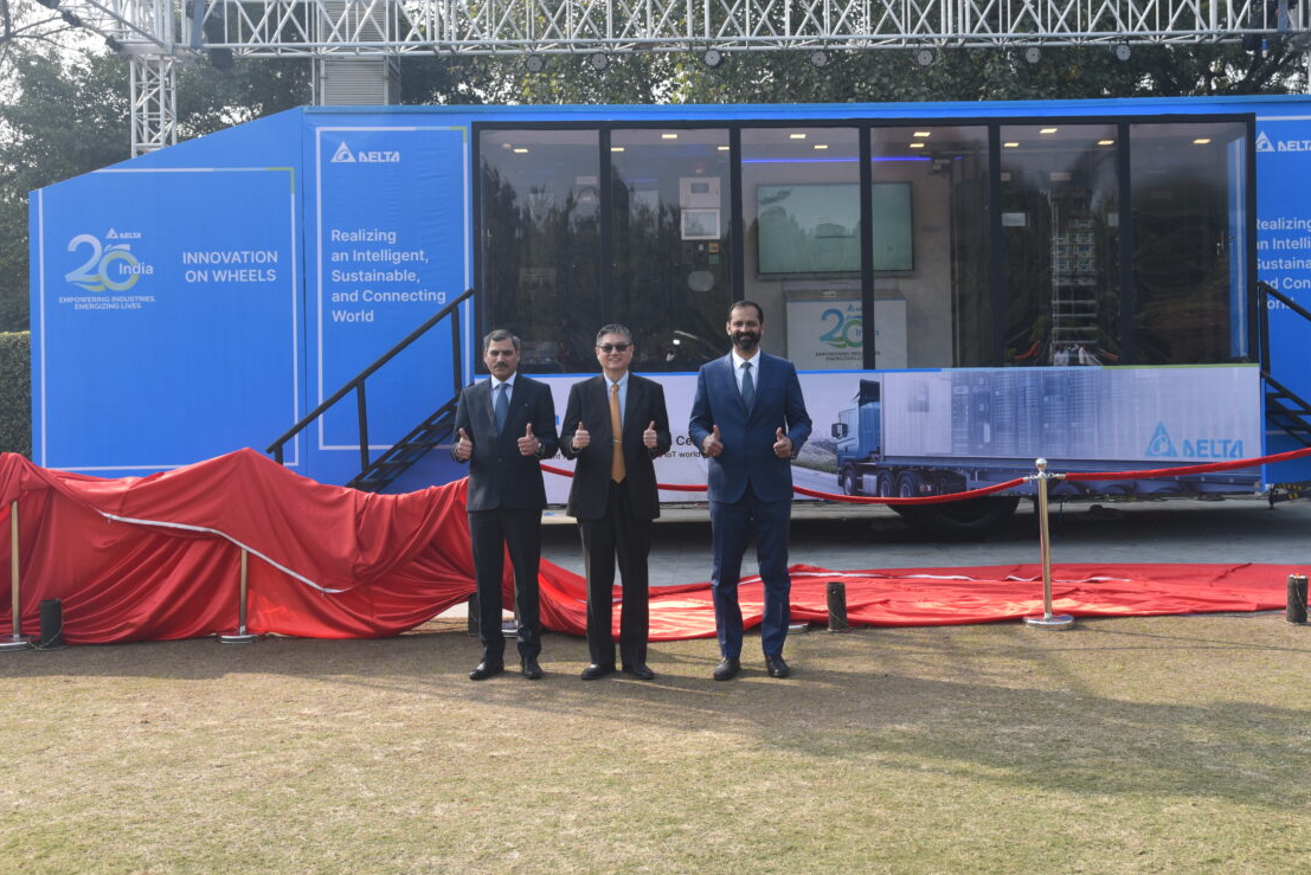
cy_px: 372
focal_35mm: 37
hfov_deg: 51.8
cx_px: 725
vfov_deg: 35.9
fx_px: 1348
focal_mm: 32
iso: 160
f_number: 6.3
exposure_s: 1/200
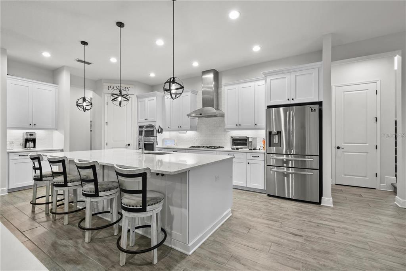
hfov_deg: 100.4
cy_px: 136
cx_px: 203
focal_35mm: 15
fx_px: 169
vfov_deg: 77.3
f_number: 7.1
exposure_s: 1/2.5
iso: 100
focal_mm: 10
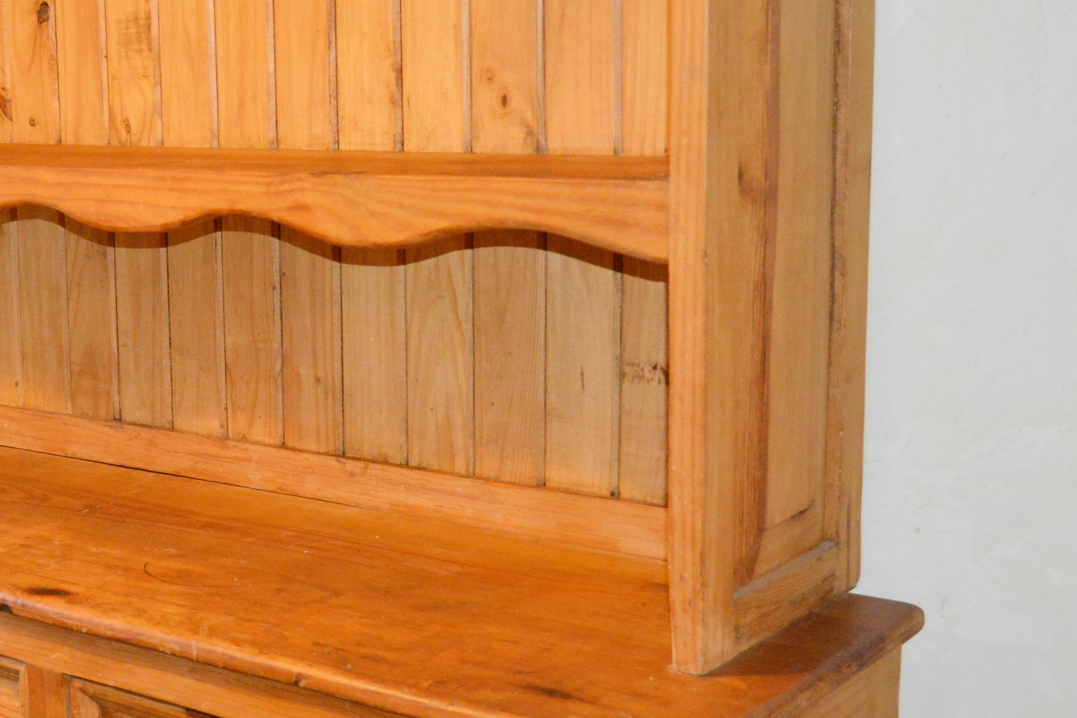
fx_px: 1796
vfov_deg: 22.6
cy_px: 345
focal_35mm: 60
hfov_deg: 32.0
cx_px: 145
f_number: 3.5
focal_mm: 19
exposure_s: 1/60
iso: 2800
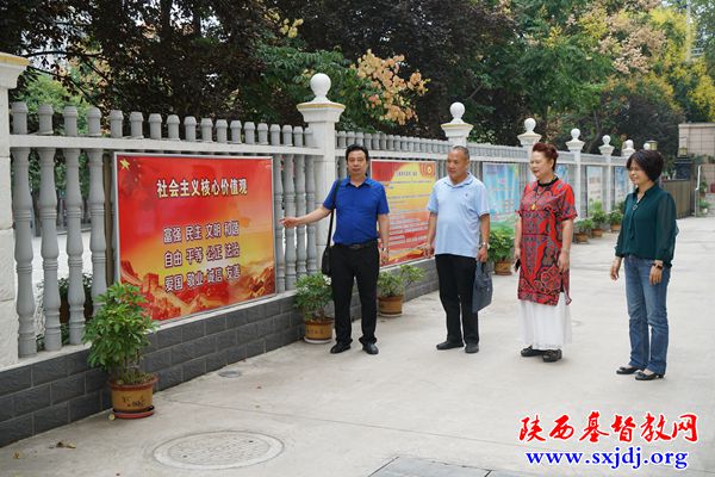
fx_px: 834
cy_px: 238
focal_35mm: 42
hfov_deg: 46.4
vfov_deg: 31.9
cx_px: 358
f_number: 6.3
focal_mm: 42
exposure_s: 1/80
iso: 100
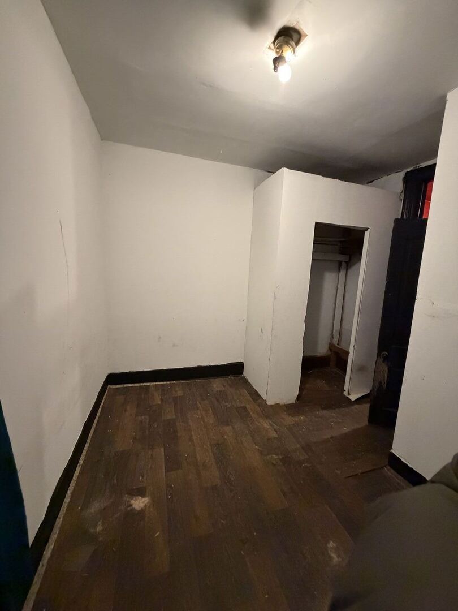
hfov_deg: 85.7
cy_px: 306
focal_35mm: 14
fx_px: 247
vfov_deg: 102.1
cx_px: 229
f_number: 2.2
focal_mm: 2.22
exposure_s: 1/60
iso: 1250
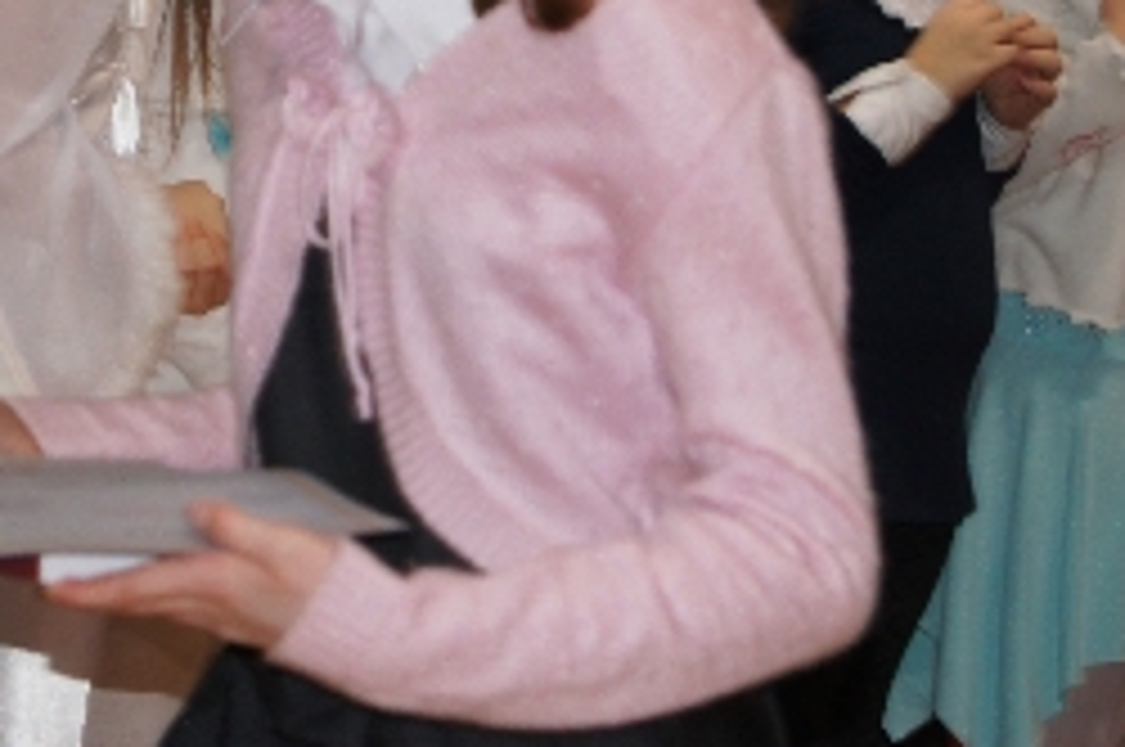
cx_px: 230
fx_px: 6186
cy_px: 47
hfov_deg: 10.4
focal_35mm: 198
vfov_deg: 6.9
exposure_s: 1/100
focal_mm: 55
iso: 800
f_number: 5.6
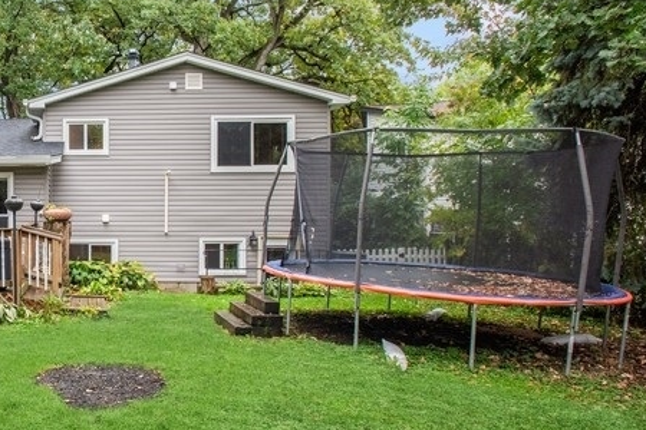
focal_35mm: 34
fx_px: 610
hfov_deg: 47.4
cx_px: 15
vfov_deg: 38.9
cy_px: 204
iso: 400
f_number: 8
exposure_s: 1/160
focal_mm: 17
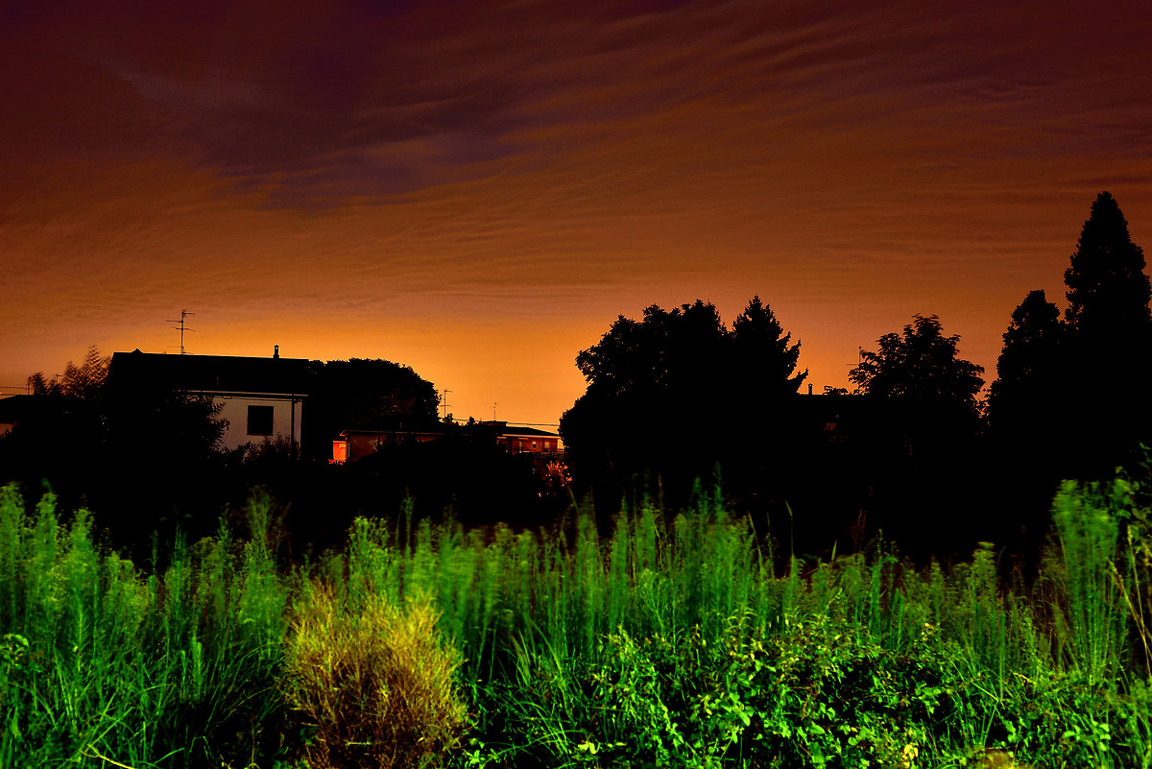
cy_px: 384
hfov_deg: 39.6
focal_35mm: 50
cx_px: 576
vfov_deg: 27.0
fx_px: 1600
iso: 100
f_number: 5.6
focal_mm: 50
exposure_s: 9.8
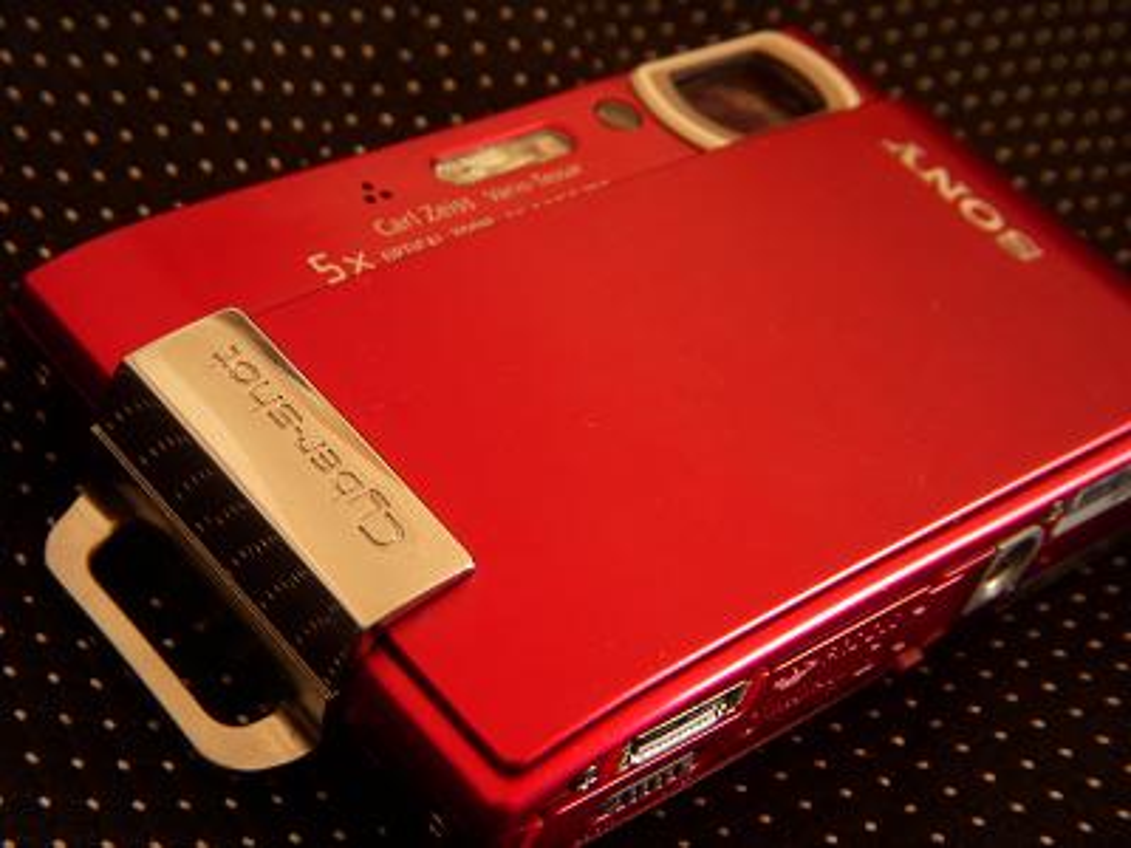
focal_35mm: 85
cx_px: 566
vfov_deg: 17.4
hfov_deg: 23.0
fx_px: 2777
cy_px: 424
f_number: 4
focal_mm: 14.1
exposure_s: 1/10
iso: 100
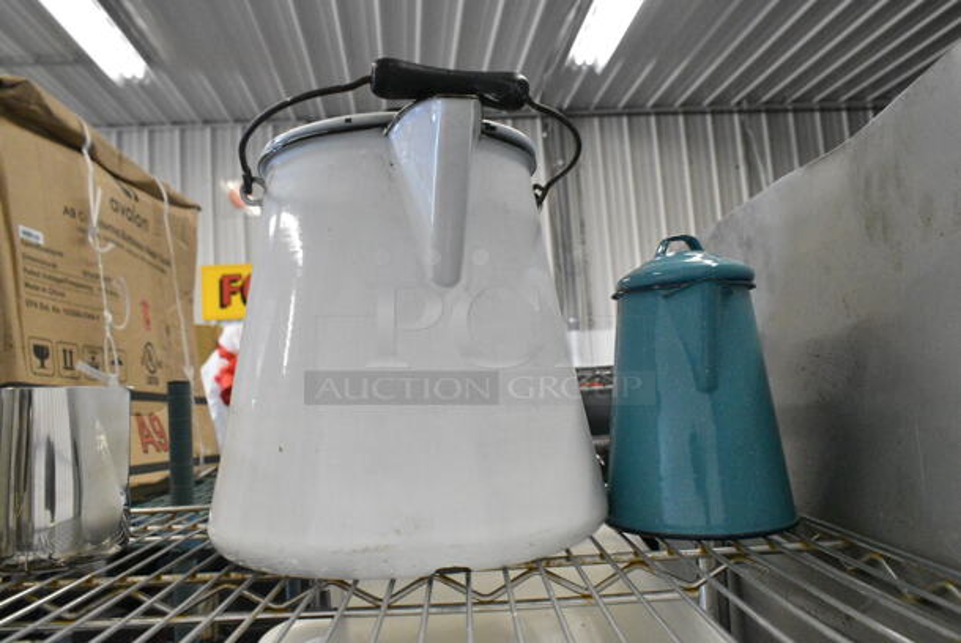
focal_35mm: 27
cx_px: 480
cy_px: 322
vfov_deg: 48.0
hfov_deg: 67.3
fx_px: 721
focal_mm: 18
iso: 6400
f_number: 9
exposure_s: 1/320
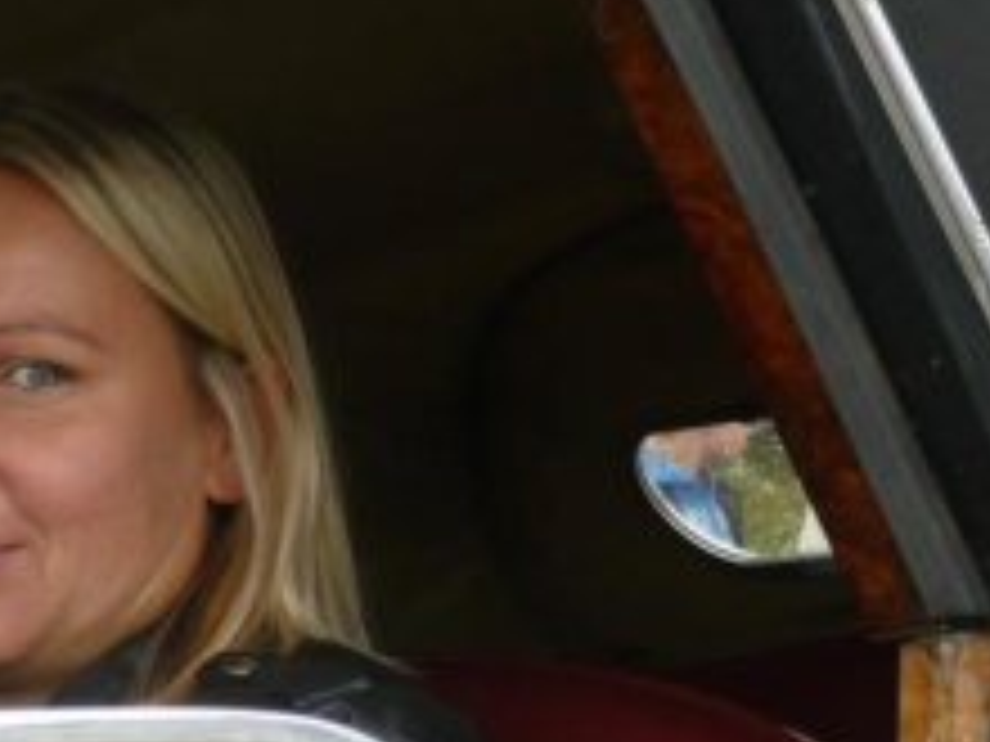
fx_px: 4090
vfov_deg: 10.4
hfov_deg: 13.7
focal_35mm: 143
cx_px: 144
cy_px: 304
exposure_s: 1/125
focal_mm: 10.4
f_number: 3.8
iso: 100
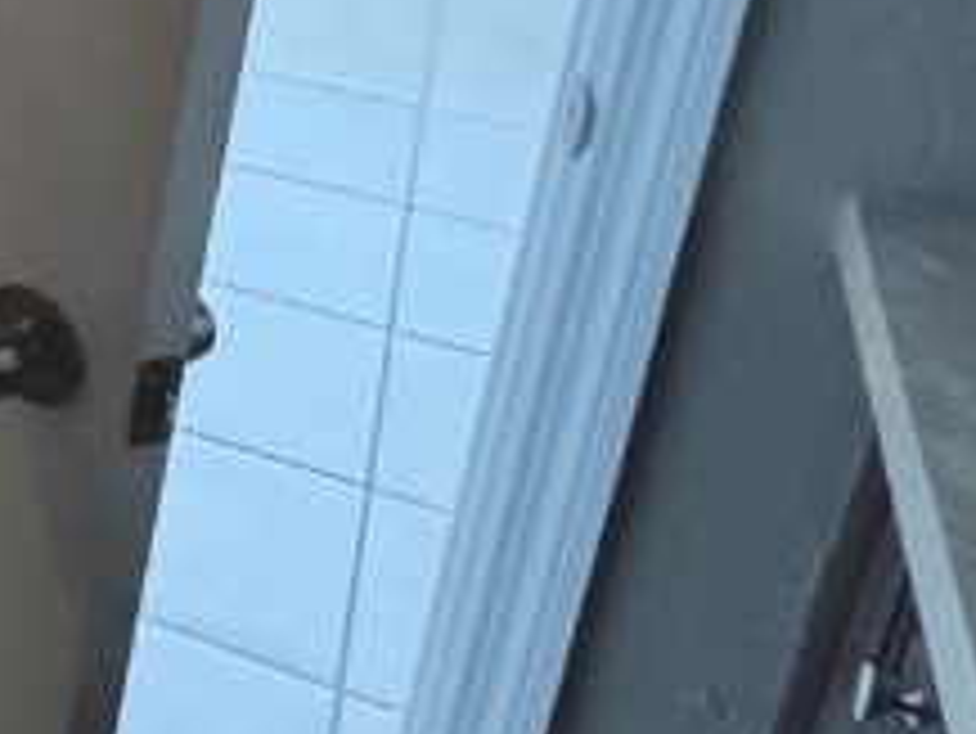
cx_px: -1237
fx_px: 1862
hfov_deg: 16.3
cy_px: -216
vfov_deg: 20.4
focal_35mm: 66
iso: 800
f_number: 2.2
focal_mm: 2.22
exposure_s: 1/60
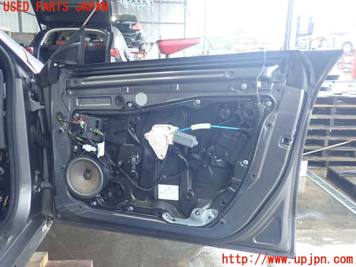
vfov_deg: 44.2
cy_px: 134
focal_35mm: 32
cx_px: 178
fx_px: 329
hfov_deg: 56.8
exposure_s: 1/30
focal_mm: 5.87
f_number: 2.4
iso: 320
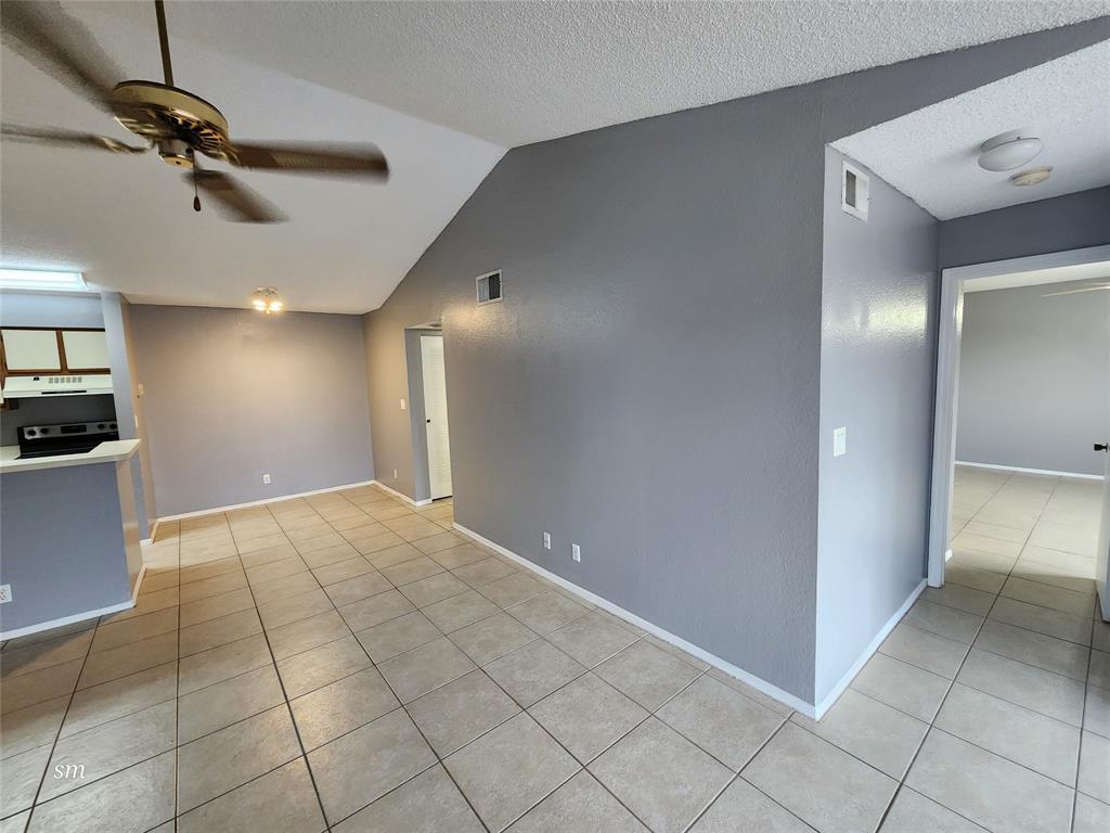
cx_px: 555
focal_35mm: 13
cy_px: 416
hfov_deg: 106.2
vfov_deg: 89.9
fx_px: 417
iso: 250
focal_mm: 2.2
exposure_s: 1/60
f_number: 2.2
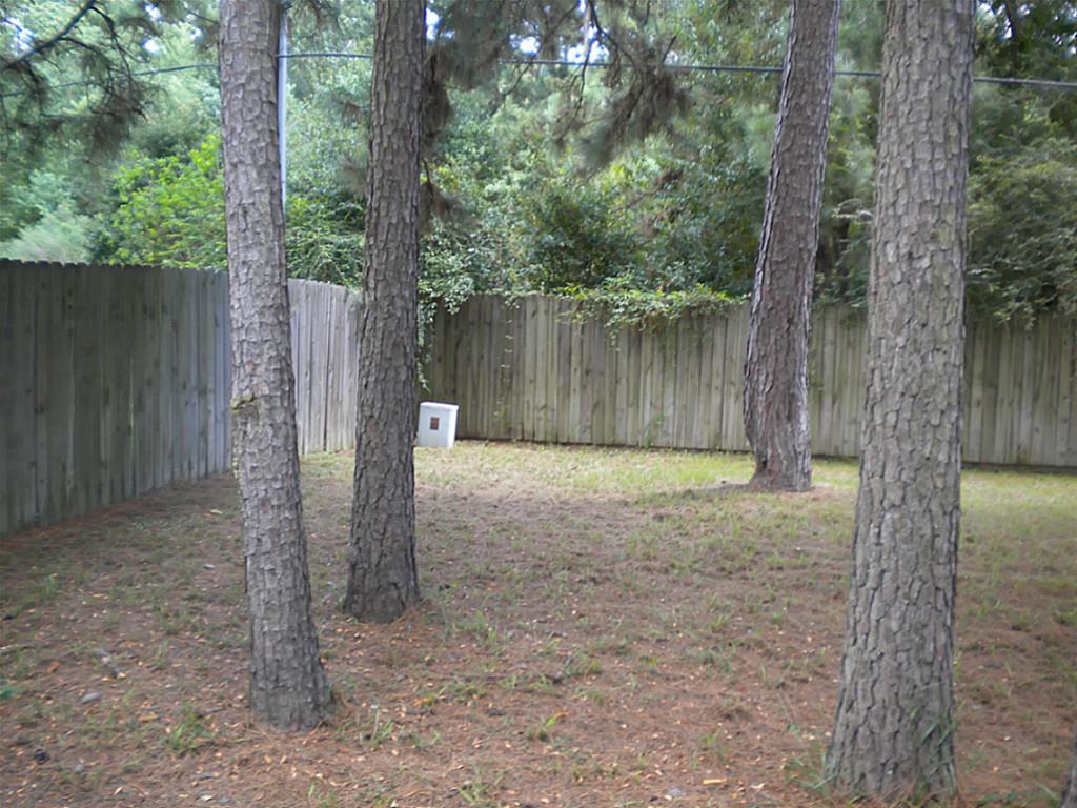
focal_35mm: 35
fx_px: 1089
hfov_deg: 52.6
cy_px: 404
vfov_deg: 40.7
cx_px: 538
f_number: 3.1
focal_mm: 6.3
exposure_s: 1/61.2
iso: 87
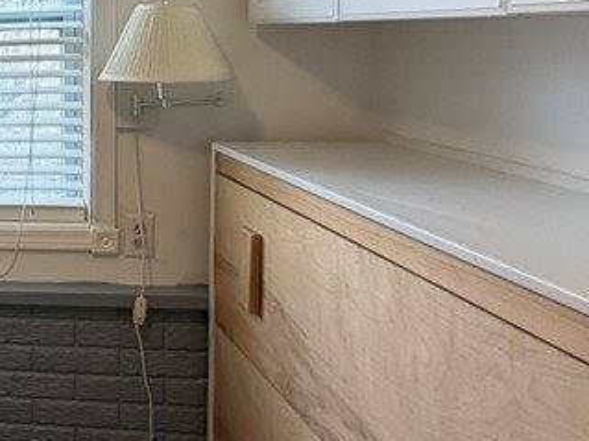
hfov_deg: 31.9
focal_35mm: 45
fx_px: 765
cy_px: 94
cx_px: -179
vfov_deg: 31.4
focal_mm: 2.22
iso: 200
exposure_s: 1/60
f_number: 2.2
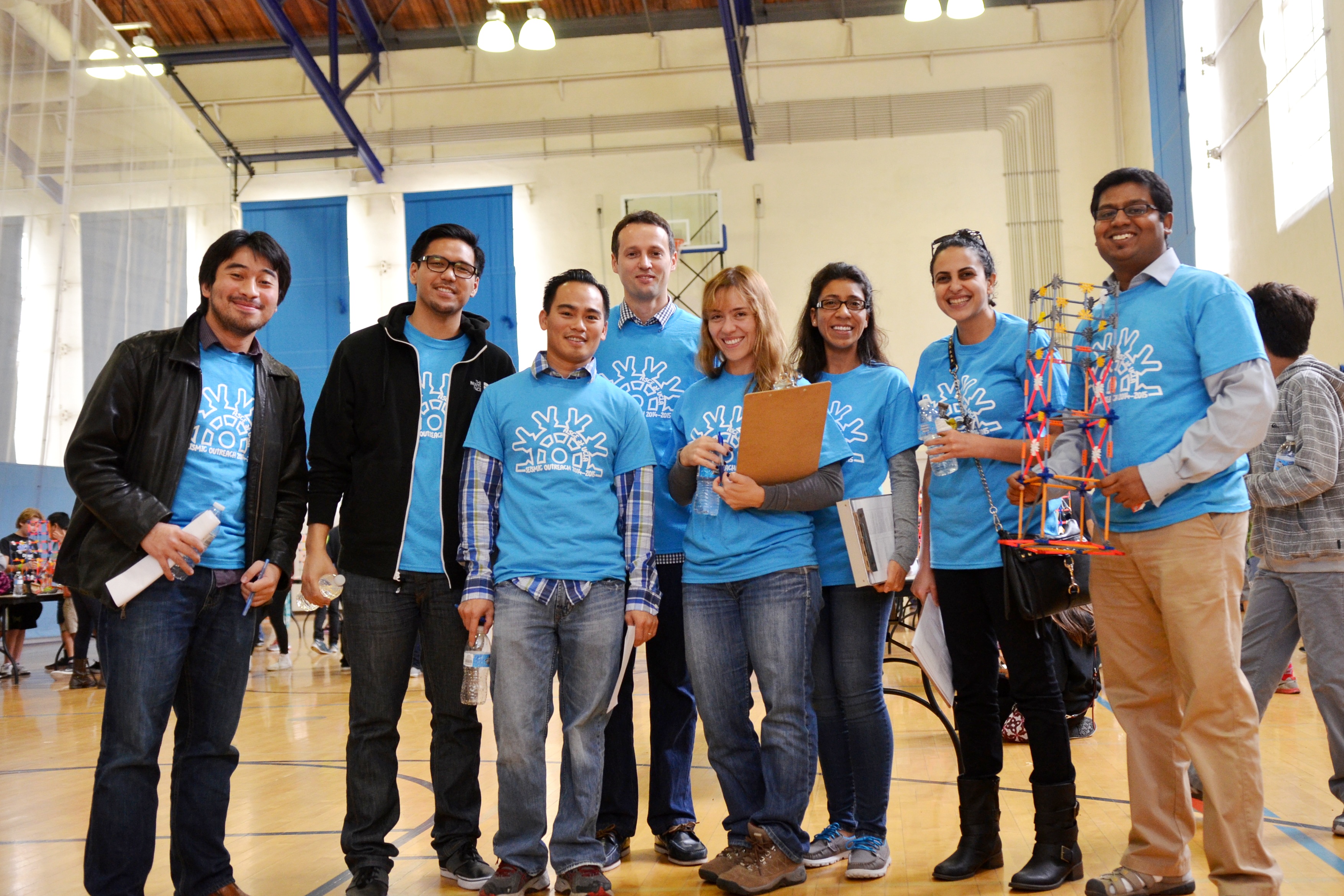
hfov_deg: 49.6
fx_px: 1456
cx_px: 672
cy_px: 448
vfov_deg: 34.2
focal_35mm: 39
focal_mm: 26
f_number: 2.2
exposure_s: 1/200
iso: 800
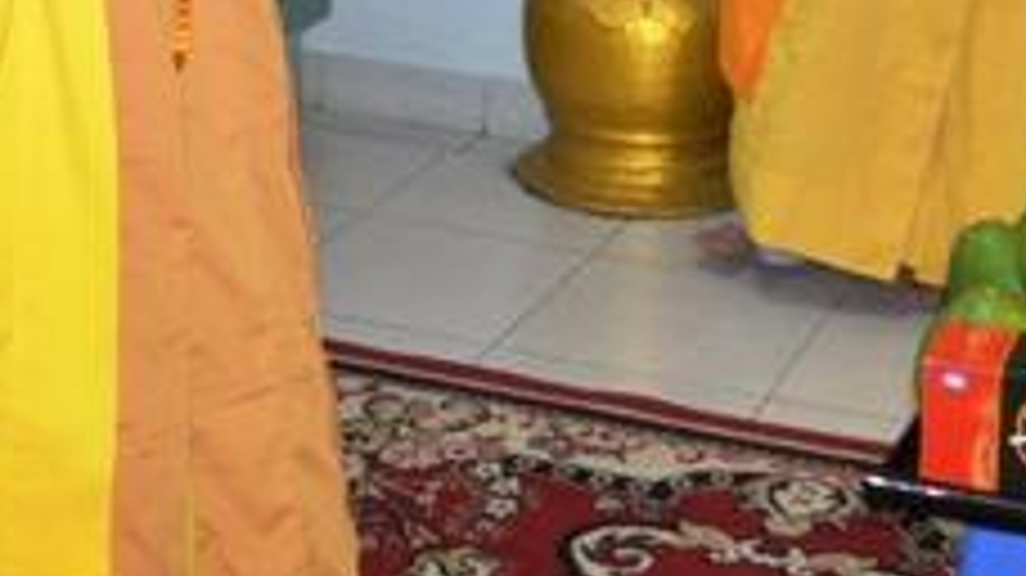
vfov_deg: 12.8
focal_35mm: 88
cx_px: 518
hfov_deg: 24.2
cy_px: -346
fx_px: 2393
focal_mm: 20
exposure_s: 1/60
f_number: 3.8
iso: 1100
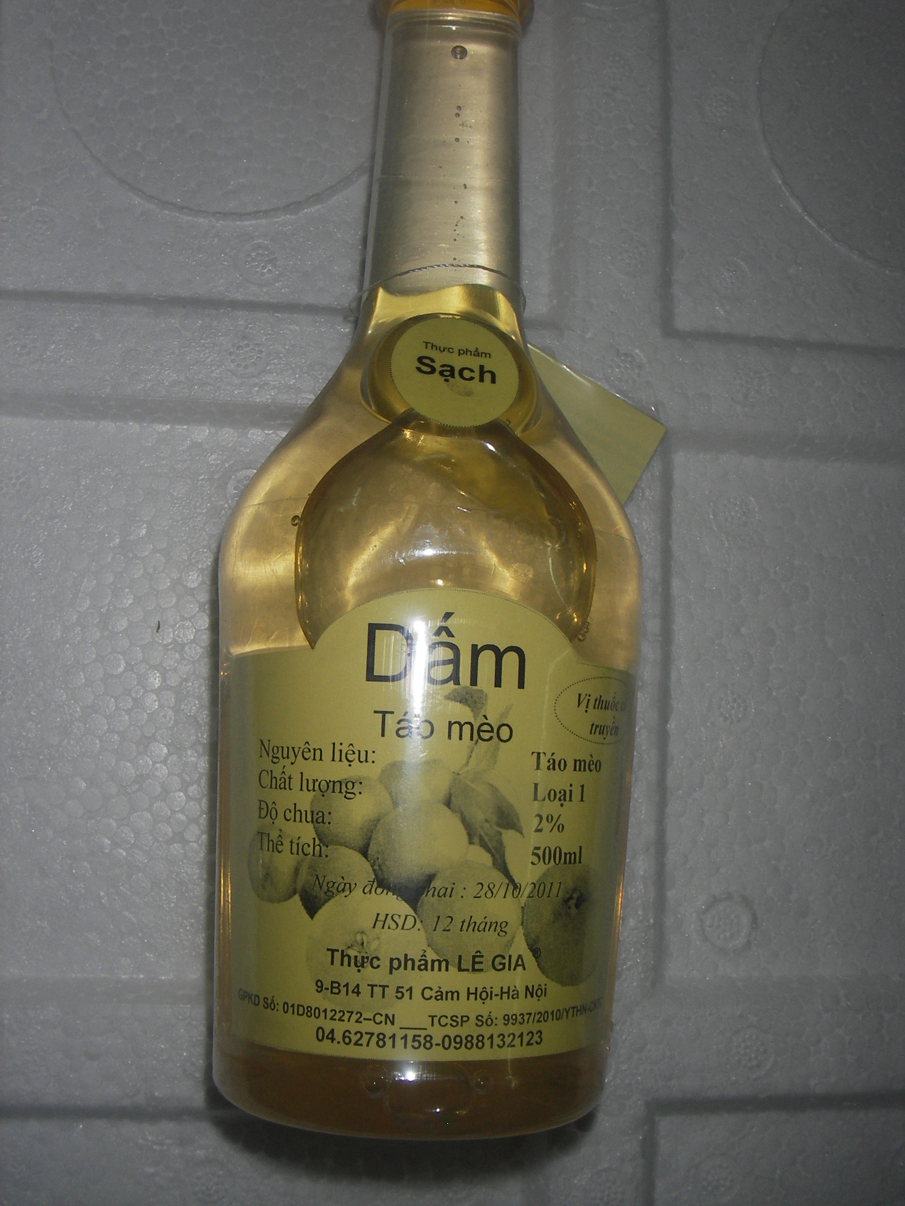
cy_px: 603
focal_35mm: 38
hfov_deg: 37.7
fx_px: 1325
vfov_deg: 49.0
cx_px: 452
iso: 50
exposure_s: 1/30
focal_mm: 6.3
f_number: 6.6
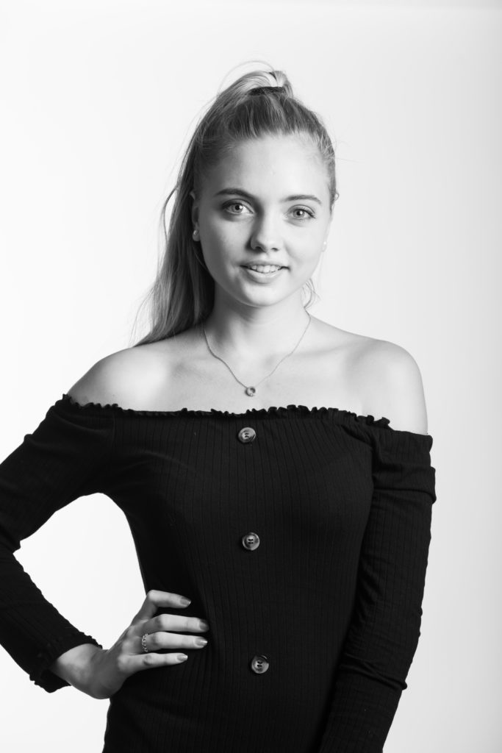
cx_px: 251
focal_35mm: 165
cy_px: 376
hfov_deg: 8.3
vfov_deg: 12.5
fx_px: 3450
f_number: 8
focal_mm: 165
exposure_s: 1/250
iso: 100
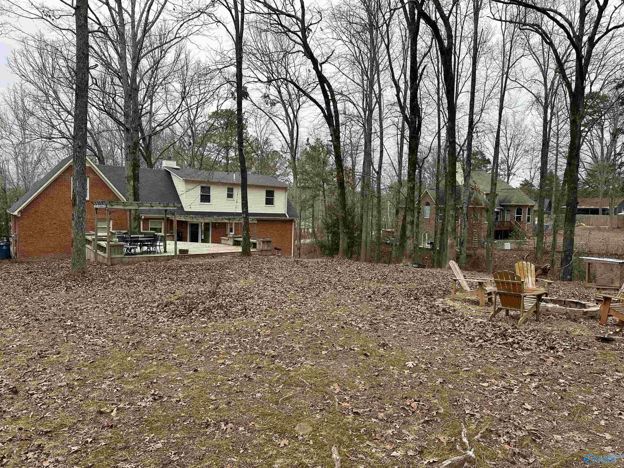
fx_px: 433
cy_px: 234
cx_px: 312
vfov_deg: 56.8
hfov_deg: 71.6
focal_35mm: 24
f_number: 1.78
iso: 80
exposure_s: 1/374
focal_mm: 6.86
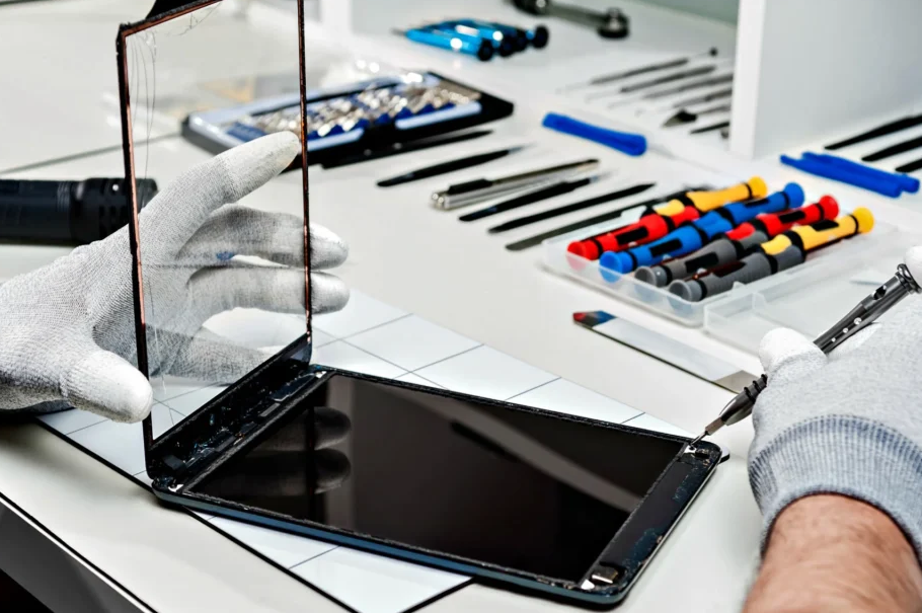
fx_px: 1612
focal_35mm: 63
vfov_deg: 21.5
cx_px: 480
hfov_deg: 31.9
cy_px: 338
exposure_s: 1/250
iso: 200
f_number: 8
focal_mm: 56
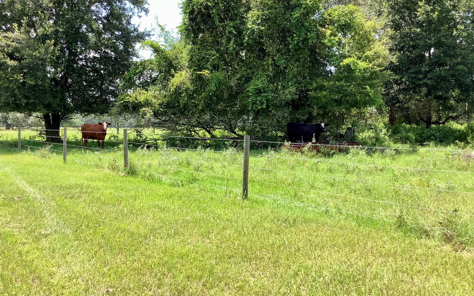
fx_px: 452
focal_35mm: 35
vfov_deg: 36.2
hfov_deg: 55.3
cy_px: 120
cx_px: 231
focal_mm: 3.3
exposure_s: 1/450
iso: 25
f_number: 2.4
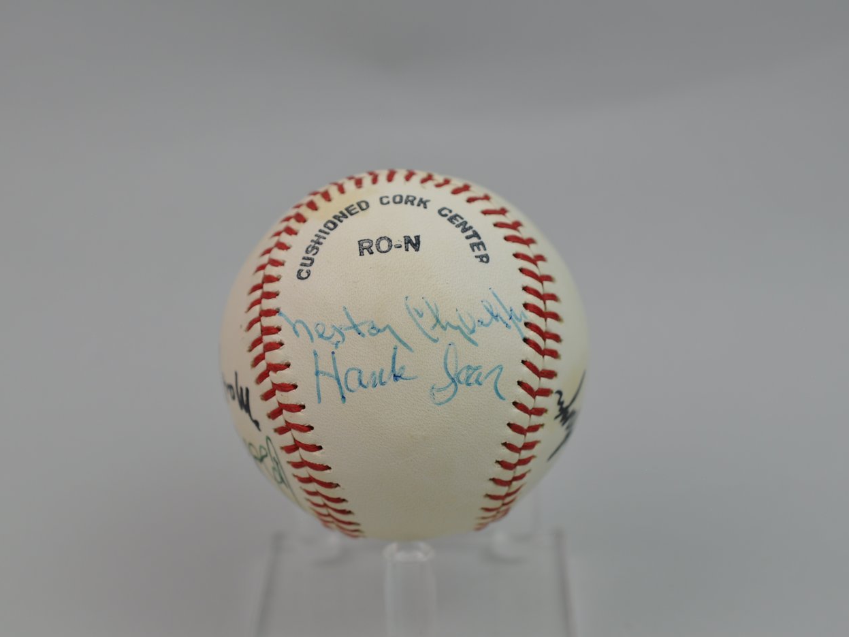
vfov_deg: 18.6
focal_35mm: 79
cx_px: 406
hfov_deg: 24.7
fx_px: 1937
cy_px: 365
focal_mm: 40
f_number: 4.5
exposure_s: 1/80
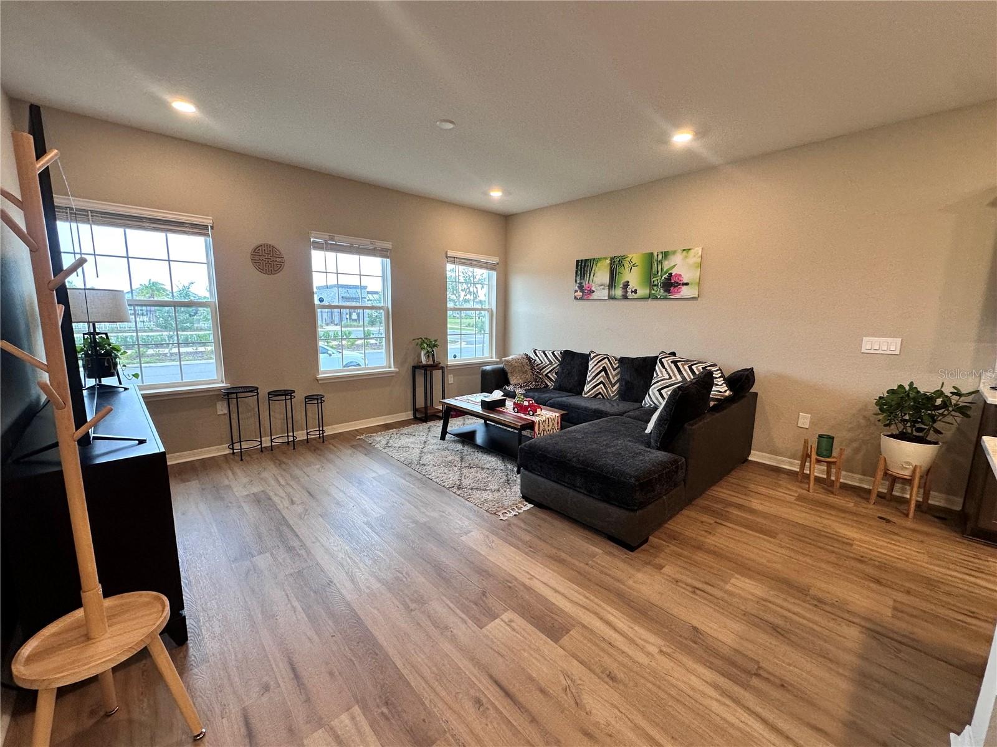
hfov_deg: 102.1
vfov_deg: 85.7
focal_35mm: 14
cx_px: 498
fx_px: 403
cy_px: 374
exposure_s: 1/120
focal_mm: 2.22
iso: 125
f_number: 2.2
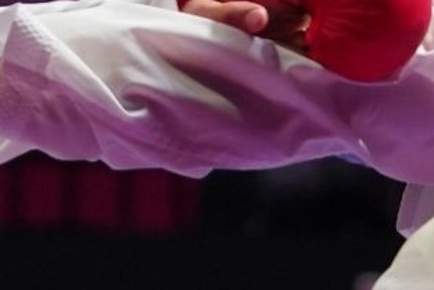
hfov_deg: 2.9
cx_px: 280
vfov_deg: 1.9
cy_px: 171
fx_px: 8587
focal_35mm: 712
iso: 2000
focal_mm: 83
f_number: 2.8
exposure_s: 1/1000
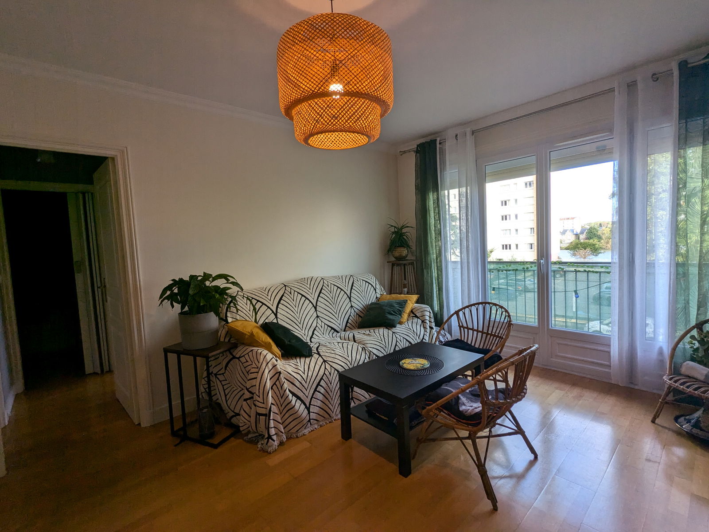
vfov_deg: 78.1
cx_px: 354
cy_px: 266
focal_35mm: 16
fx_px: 328
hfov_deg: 94.5
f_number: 2.2
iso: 70
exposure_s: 1/137
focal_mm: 2.35
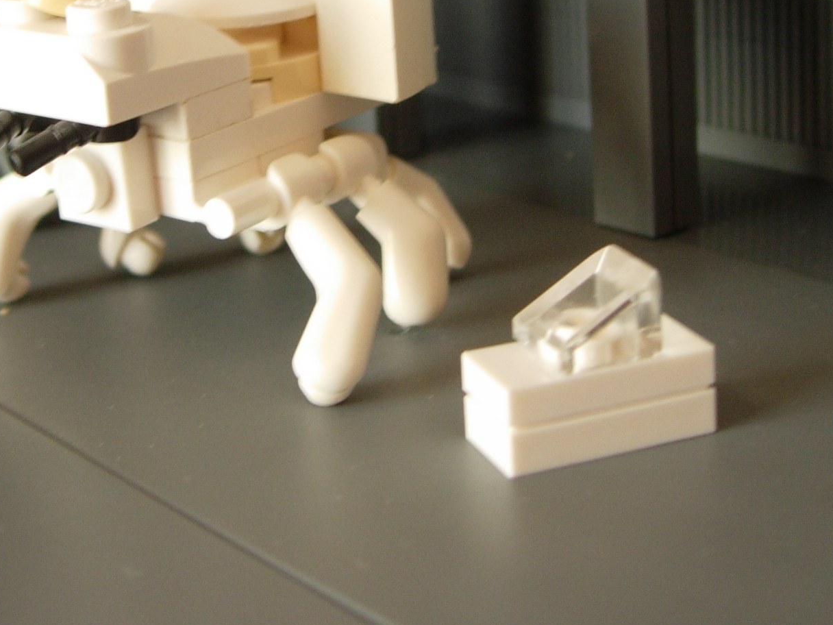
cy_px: 72
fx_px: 1949
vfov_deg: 17.9
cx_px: 331
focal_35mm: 81
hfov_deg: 24.1
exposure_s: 1/20.1
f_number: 2.8
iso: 64
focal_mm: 7.8
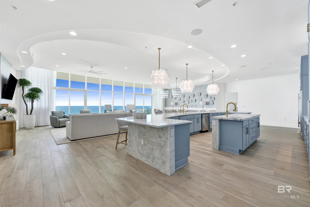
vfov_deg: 77.3
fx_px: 129
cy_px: 104
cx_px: 155
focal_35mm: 15
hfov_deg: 100.4
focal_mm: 15
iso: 400
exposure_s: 1/40
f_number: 11
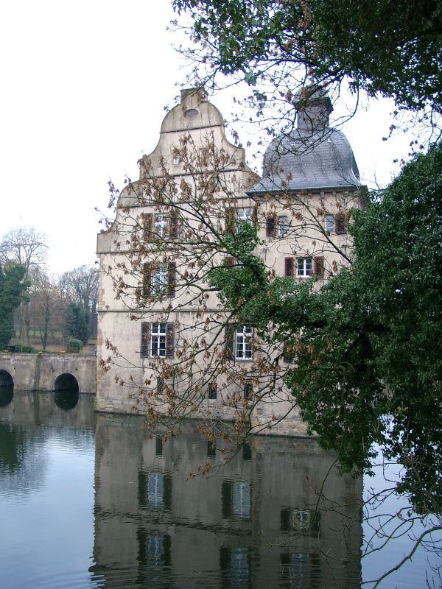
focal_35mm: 34
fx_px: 579
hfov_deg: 41.8
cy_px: 294
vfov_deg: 54.0
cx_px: 221
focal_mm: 7.13
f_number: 2
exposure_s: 1/63.3
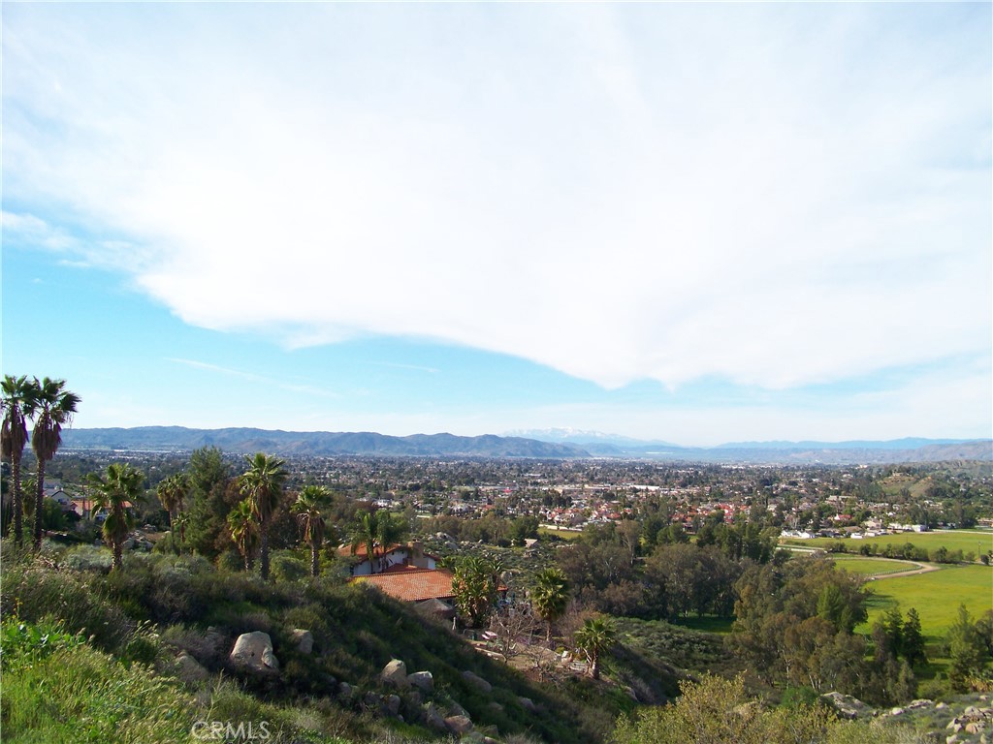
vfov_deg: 42.9
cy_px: 372
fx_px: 947
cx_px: 496
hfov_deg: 55.4
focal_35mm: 33
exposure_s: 1/500
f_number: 3.6
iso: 64
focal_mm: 5.85
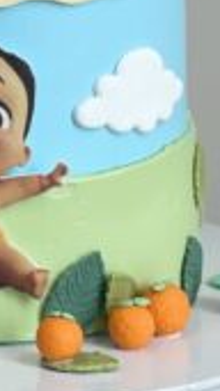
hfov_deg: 5.5
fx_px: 2264
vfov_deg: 9.8
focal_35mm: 218
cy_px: -49
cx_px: -37
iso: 64
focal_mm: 7.5
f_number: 2.2
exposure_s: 1/100
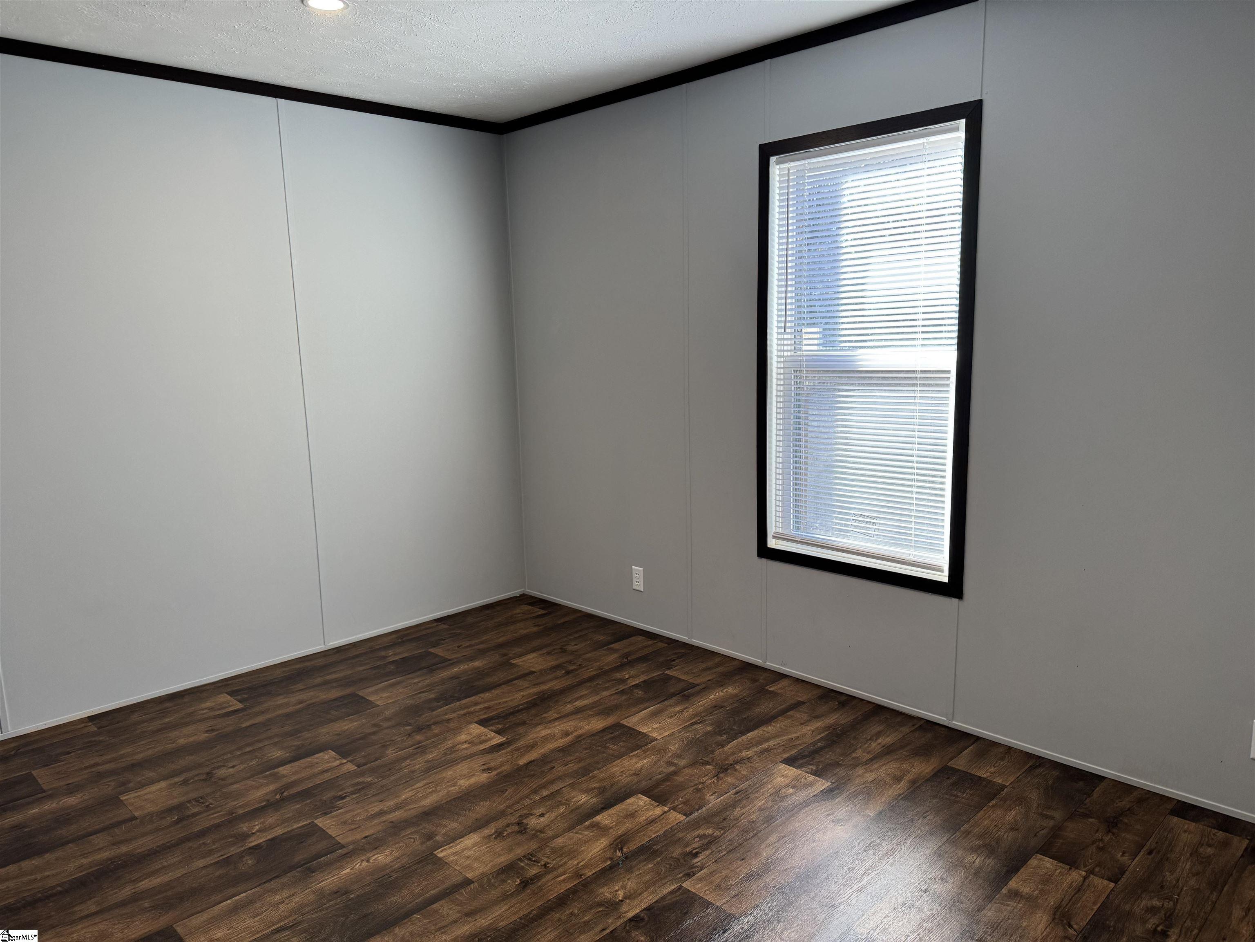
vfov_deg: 56.8
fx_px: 870
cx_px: 628
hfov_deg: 71.6
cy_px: 471
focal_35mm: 24
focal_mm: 6.76
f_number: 1.78
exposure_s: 1/120
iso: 160
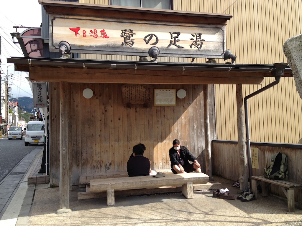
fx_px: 305
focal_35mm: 35
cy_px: 113
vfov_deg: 40.7
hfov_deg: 52.6
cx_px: 151
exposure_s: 1/665
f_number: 2.4
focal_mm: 4.28
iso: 50
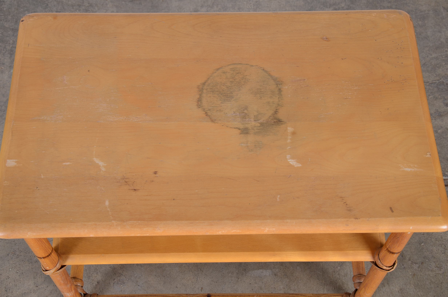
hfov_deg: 37.9
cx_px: 224
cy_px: 148
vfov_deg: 25.6
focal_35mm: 52
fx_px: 652
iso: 100
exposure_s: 1/125
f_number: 9
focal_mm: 35
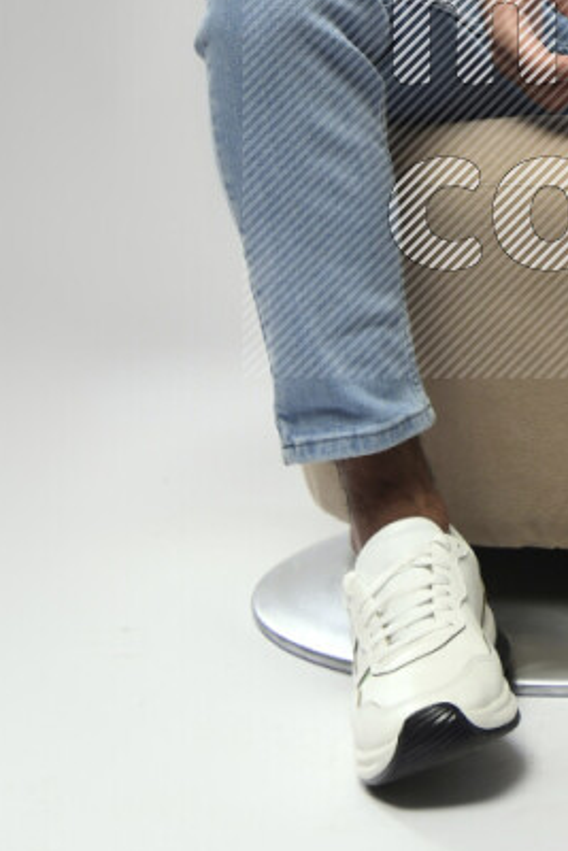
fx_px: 2057
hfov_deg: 14.9
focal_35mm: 87
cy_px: 13
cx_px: 772
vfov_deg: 22.5
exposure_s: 1/125
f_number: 5.6
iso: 400
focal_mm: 29
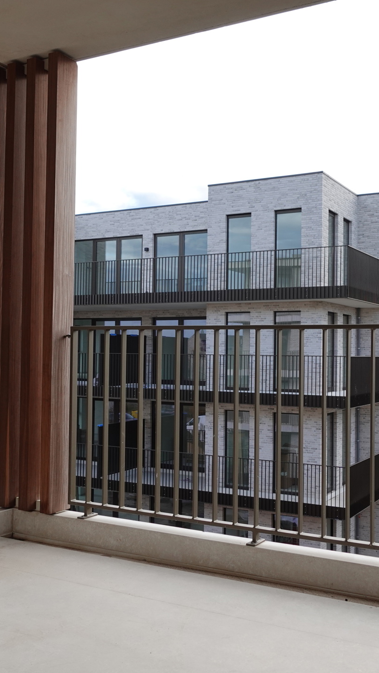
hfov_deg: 31.2
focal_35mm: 38
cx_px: 214
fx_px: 679
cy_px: 335
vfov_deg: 52.8
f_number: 4
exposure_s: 1/200
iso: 125
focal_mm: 9.4
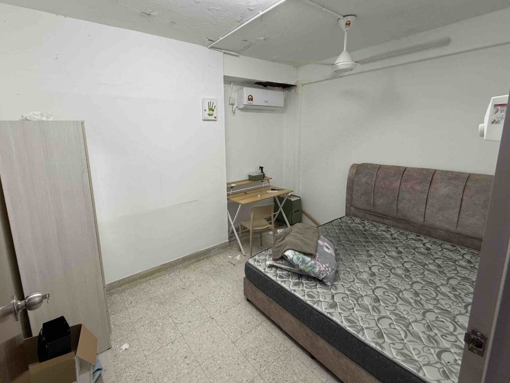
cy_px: 171
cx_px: 228
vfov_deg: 77.9
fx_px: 236
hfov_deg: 94.1
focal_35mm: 16
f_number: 2.2
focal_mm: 2.22
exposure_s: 1/100
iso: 160
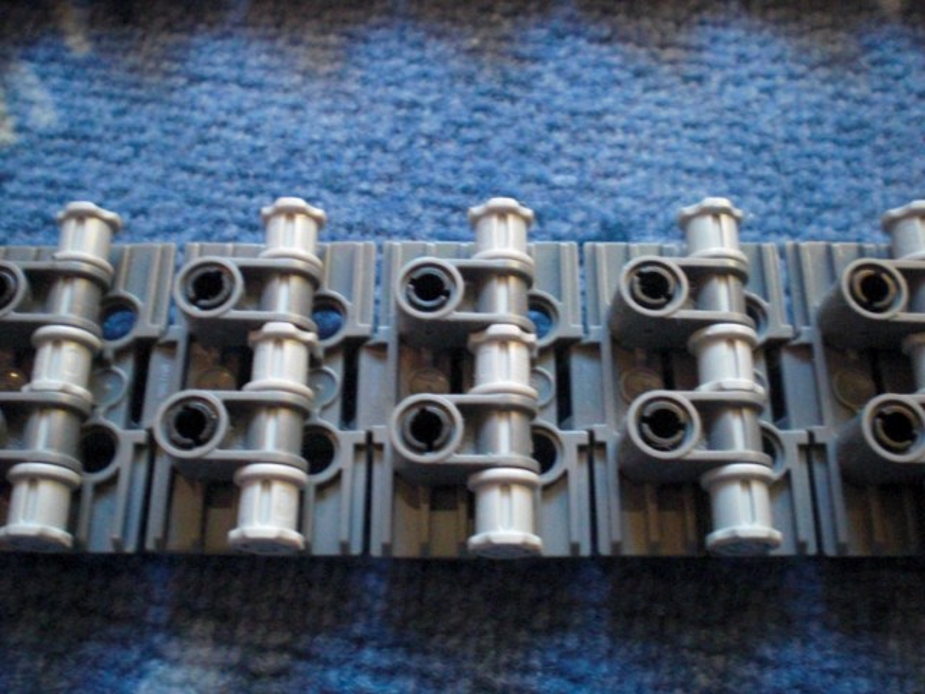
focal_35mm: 38
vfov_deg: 37.7
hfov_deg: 49.0
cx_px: 462
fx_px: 1015
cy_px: 347
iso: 800
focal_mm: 6.3
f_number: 3.1
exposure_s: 1/30
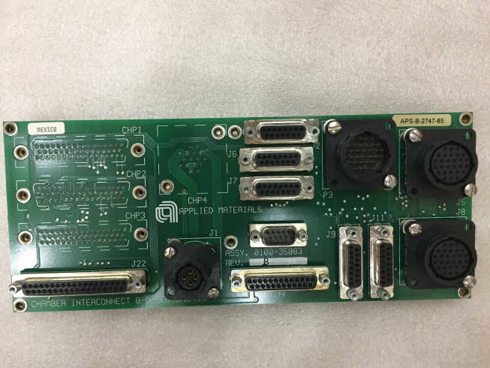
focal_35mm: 29
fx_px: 411
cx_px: 245
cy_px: 184
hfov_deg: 61.7
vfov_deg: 48.2
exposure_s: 1/30
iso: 250
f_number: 2.2
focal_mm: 4.15
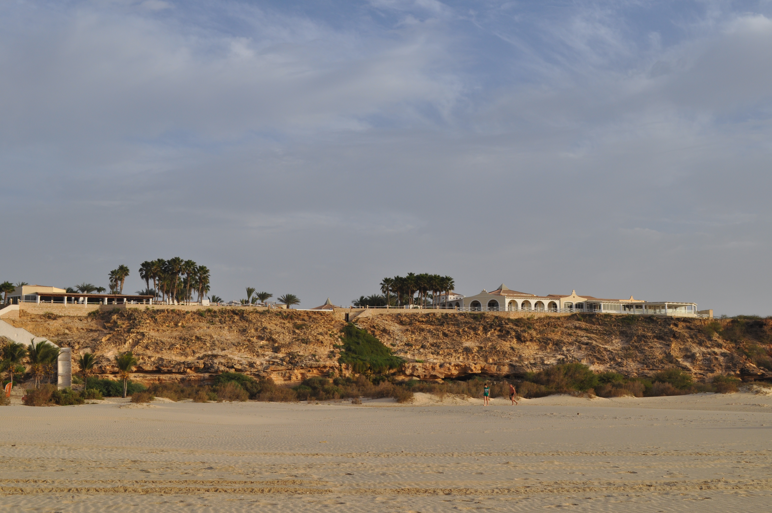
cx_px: 386
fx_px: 964
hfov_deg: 43.7
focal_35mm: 45
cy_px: 256
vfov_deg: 29.8
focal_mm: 30
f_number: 10
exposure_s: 1/400
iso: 200
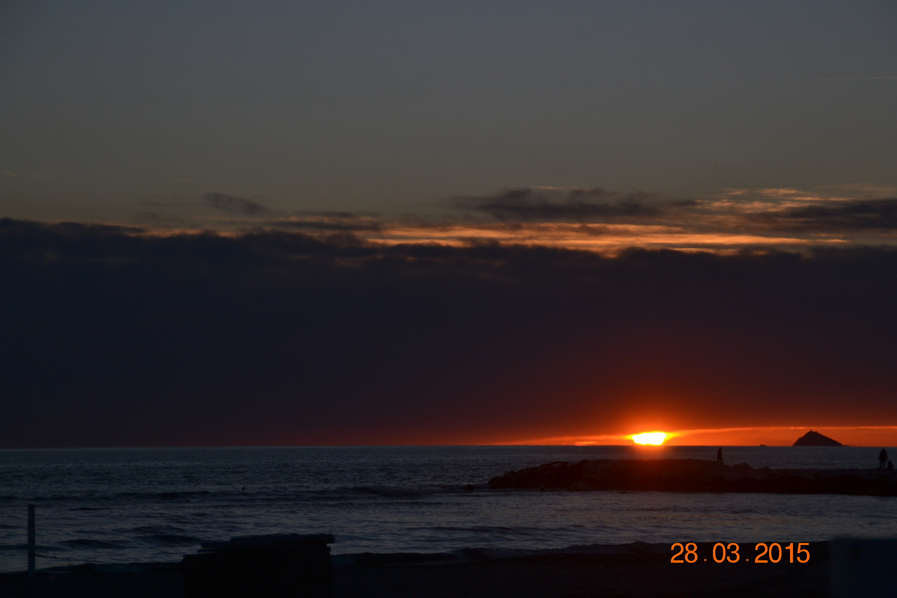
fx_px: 2990
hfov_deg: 17.1
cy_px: 299
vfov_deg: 11.4
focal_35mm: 120
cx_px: 448
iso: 100
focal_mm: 80
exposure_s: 1/640
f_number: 6.3
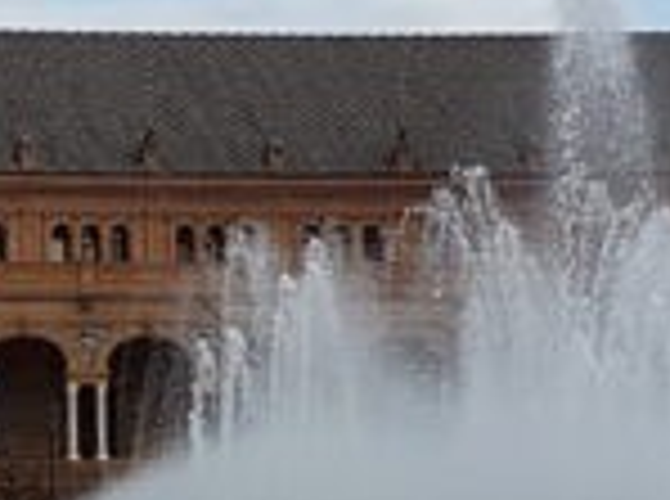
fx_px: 3649
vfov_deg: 7.8
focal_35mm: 189
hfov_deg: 10.3
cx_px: -117
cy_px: 338
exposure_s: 1/1660
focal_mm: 4.2
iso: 40
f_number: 1.7
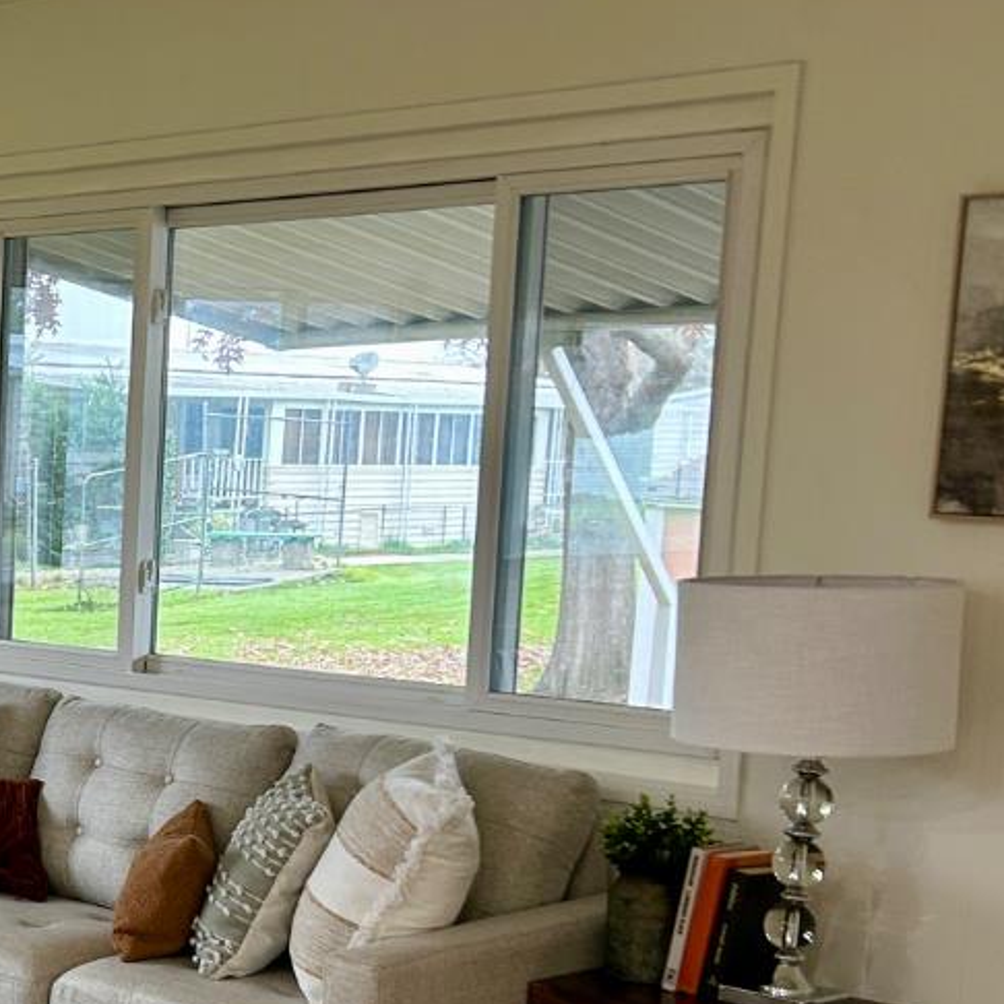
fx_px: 2330
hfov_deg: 22.0
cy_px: 807
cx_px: -287
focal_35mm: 71
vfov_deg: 23.9
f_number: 1.5
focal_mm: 5.7
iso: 80
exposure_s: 1/60
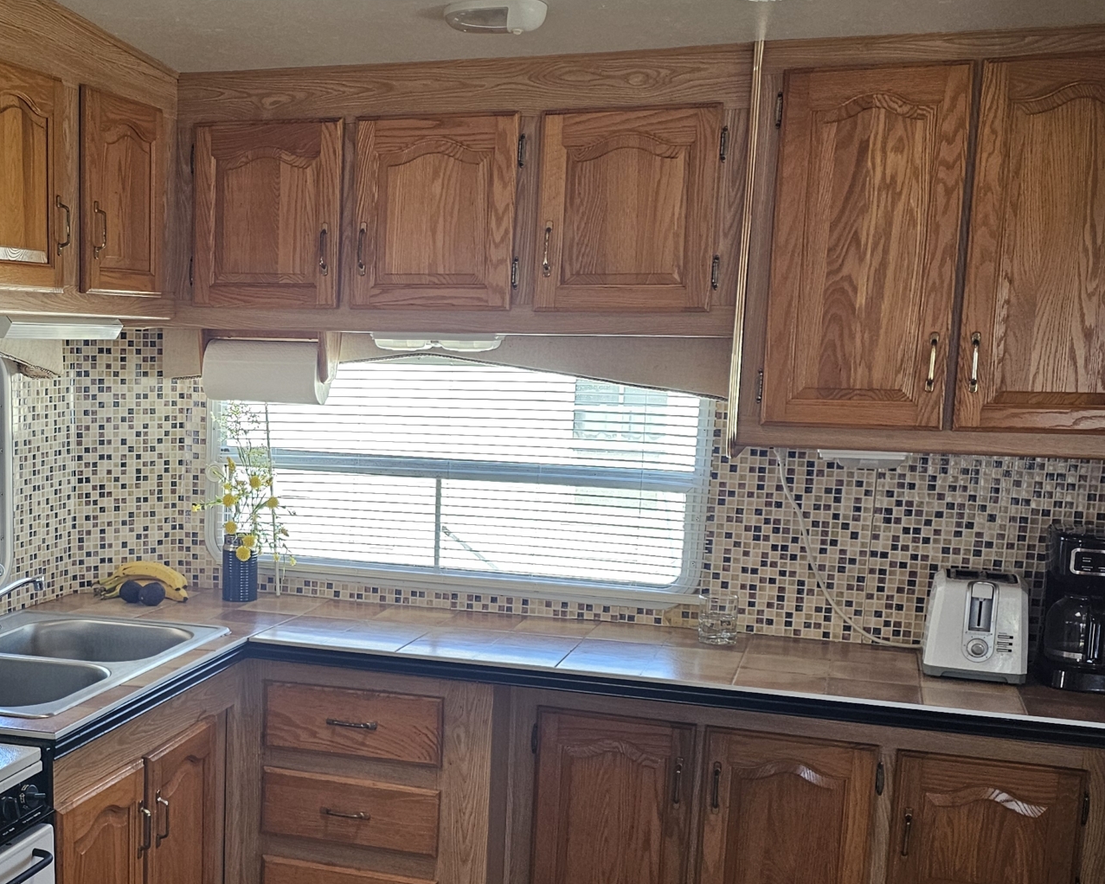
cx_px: 245
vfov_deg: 33.3
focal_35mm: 45
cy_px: 548
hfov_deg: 39.7
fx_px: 1472
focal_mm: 6.3
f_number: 1.7
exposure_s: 1/120
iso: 200
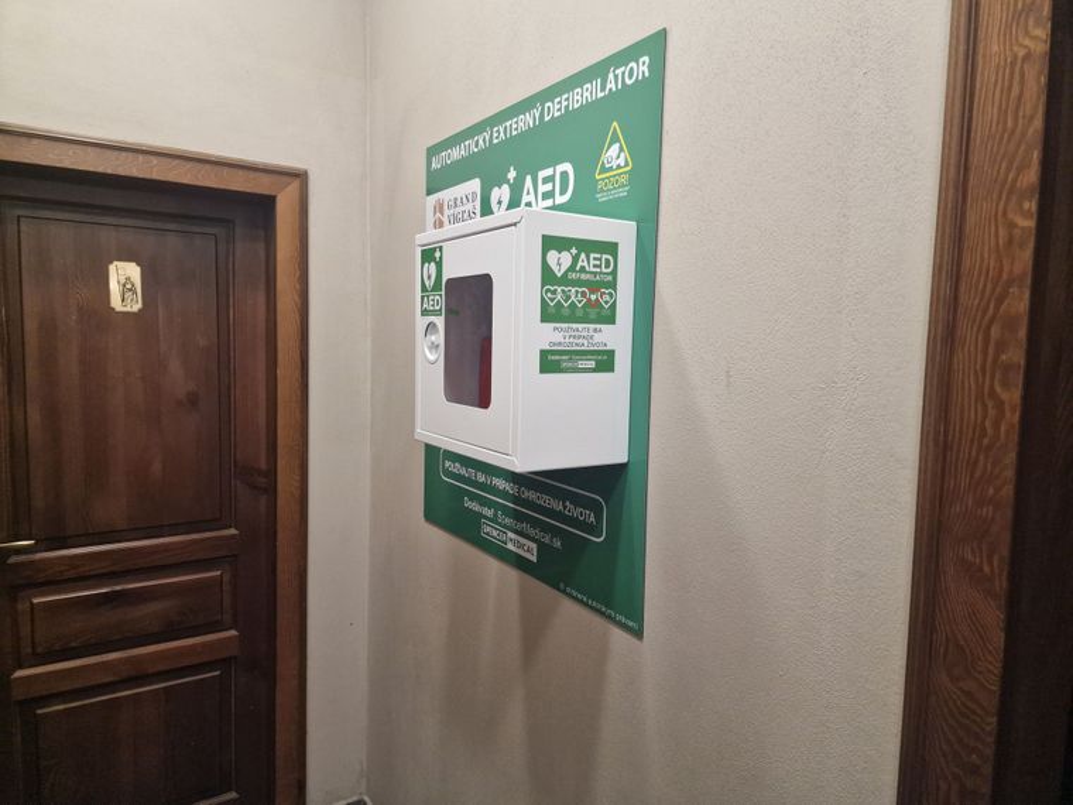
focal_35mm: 23
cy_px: 402
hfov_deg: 73.9
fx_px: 713
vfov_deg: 58.9
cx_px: 536
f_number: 1.8
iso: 800
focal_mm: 6.4
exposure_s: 1/50
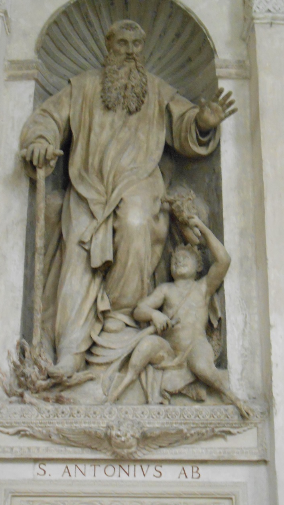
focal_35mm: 54
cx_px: 123
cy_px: 254
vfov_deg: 38.5
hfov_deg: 22.2
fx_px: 723
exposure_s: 1/13
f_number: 4.8
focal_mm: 8.8
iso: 800
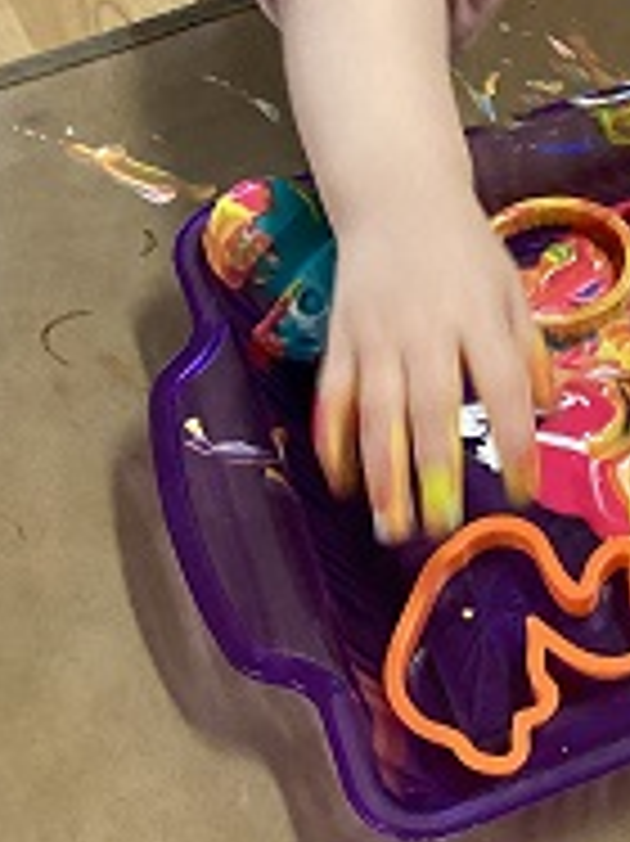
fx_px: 2016
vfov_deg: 23.0
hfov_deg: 17.1
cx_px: 731
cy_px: 99
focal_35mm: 83
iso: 250
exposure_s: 1/60
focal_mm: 3.3
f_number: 2.4
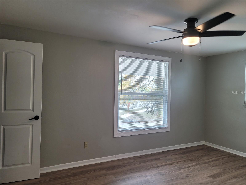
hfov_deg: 67.3
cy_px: 92
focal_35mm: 26
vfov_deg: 53.1
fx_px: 185
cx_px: 123
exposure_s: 1/120
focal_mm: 5.4
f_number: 1.8
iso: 100
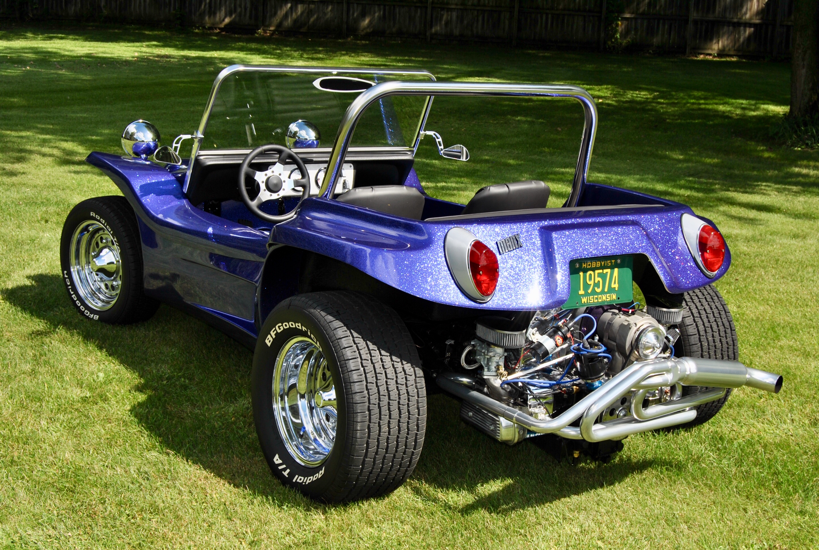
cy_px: 275
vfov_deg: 25.9
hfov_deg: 37.8
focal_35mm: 52
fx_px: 1197
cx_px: 410
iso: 100
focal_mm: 35
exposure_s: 1/200
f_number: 11
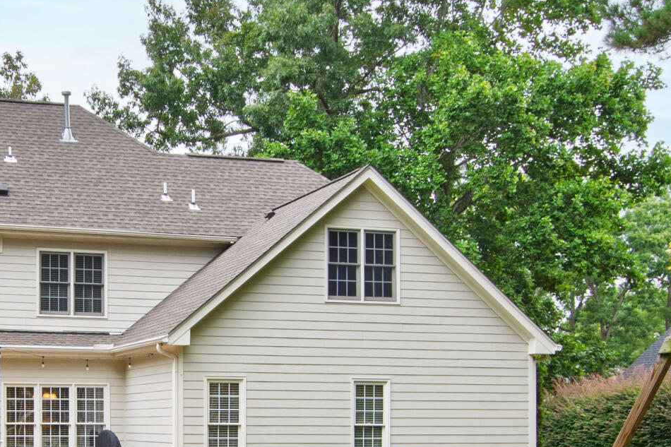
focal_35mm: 62
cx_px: 154
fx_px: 1147
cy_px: 415
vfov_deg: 21.5
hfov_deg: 31.9
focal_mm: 13
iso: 250
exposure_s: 1/80
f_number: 8
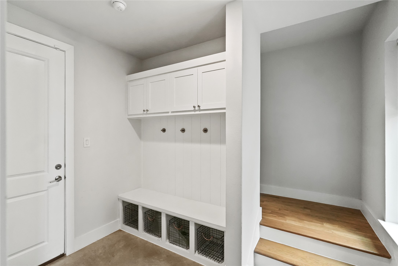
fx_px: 182
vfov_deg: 72.1
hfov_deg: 95.0
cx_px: 199
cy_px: 133
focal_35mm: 16
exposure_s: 1/125
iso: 3200
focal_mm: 11
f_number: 5
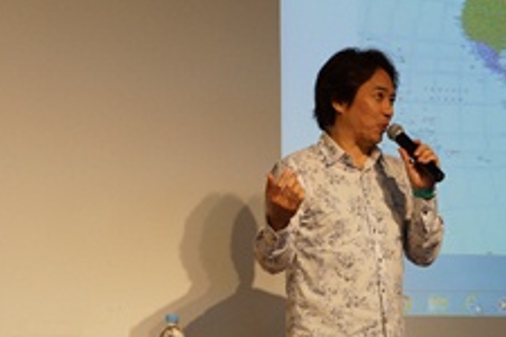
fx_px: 1687
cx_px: 52
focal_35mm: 120
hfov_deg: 16.8
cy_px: 261
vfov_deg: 11.4
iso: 800
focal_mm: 45
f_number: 4.5
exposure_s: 1/125
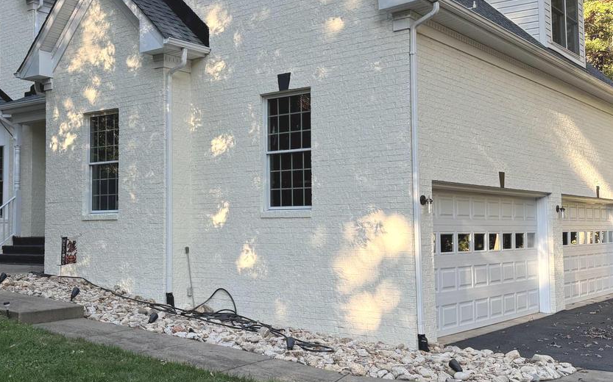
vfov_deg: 29.2
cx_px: 222
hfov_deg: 44.8
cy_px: 170
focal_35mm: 44
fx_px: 735
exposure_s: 1/460
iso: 80
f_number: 1.78
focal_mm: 6.76
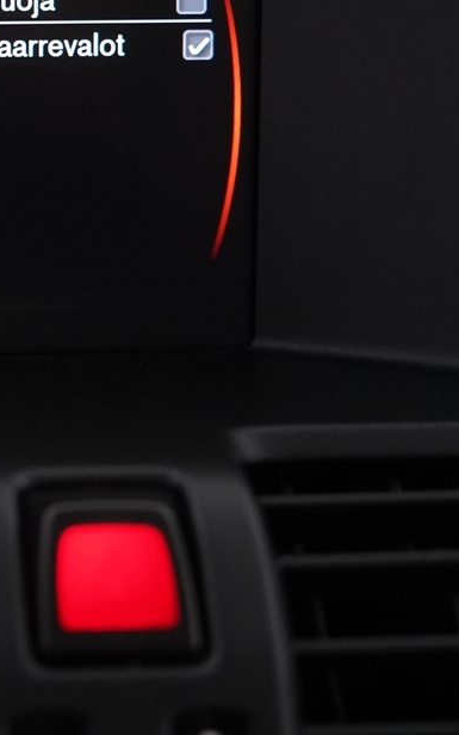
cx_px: -154
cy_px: 110
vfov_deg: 26.8
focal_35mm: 75
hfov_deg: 16.4
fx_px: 1501
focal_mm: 28
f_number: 4
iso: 4000
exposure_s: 1/60
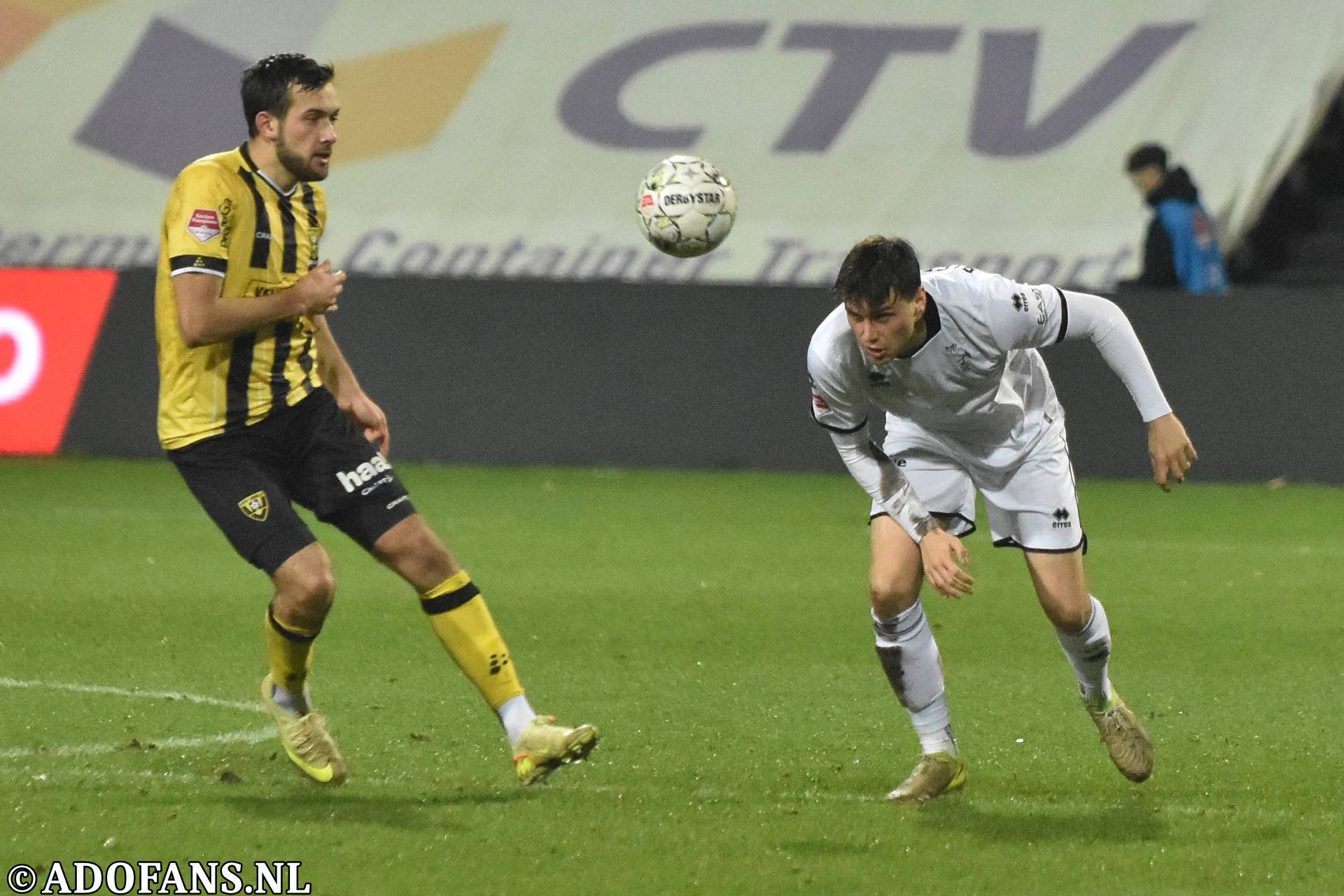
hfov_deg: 7.8
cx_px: 672
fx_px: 9799
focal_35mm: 262
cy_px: 448
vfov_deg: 5.2
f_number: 2.8
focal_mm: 175
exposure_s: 1/800
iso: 2500
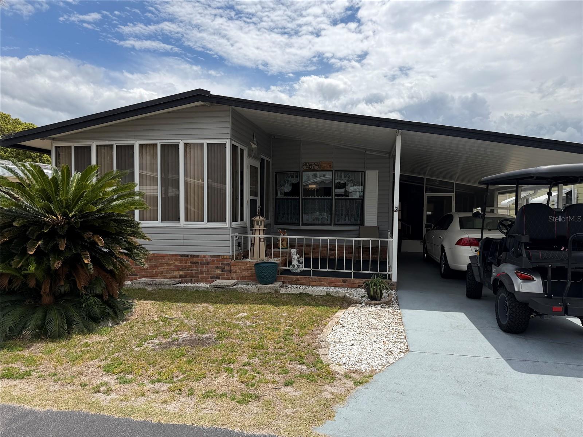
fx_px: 404
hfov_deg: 71.6
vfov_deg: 56.8
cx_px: 292
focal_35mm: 24
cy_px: 218
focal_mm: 6.76
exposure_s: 1/9091
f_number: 1.78
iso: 80
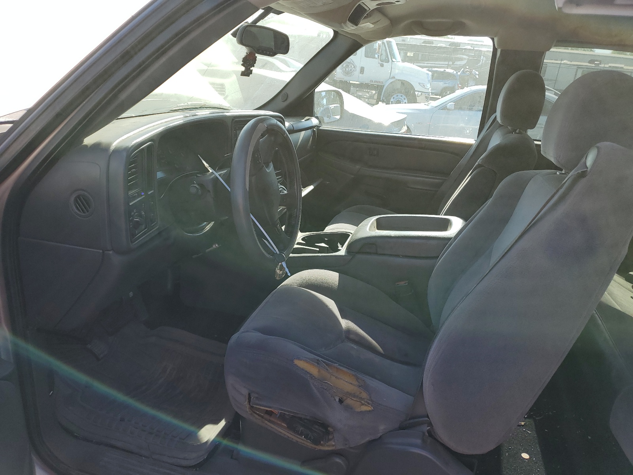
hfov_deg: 67.3
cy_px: 238
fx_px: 475
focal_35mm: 26
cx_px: 316
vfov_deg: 53.1
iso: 50
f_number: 1.5
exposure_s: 1/909
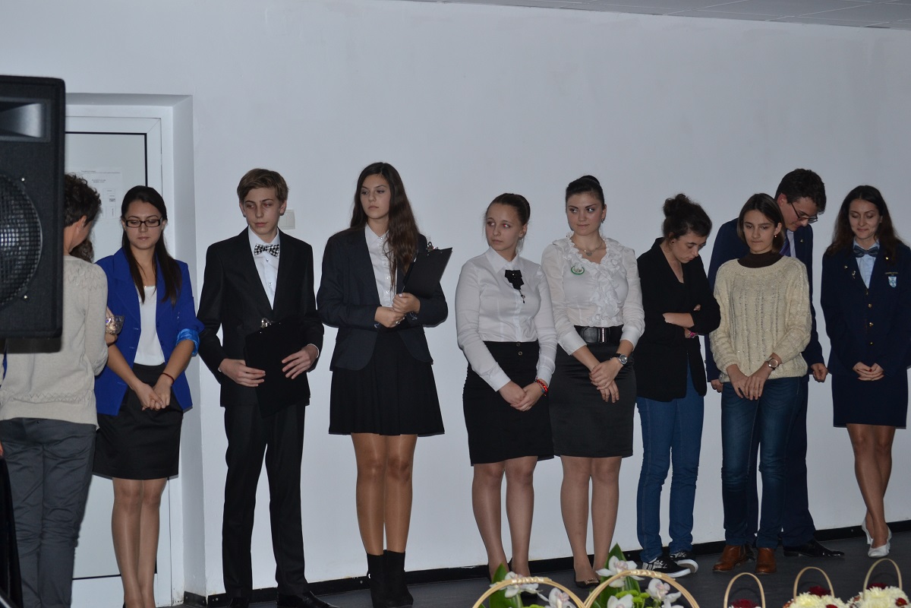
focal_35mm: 82
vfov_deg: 16.6
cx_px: 456
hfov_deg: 24.6
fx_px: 2088
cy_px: 304
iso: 400
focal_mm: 55
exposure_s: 1/200
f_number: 7.1
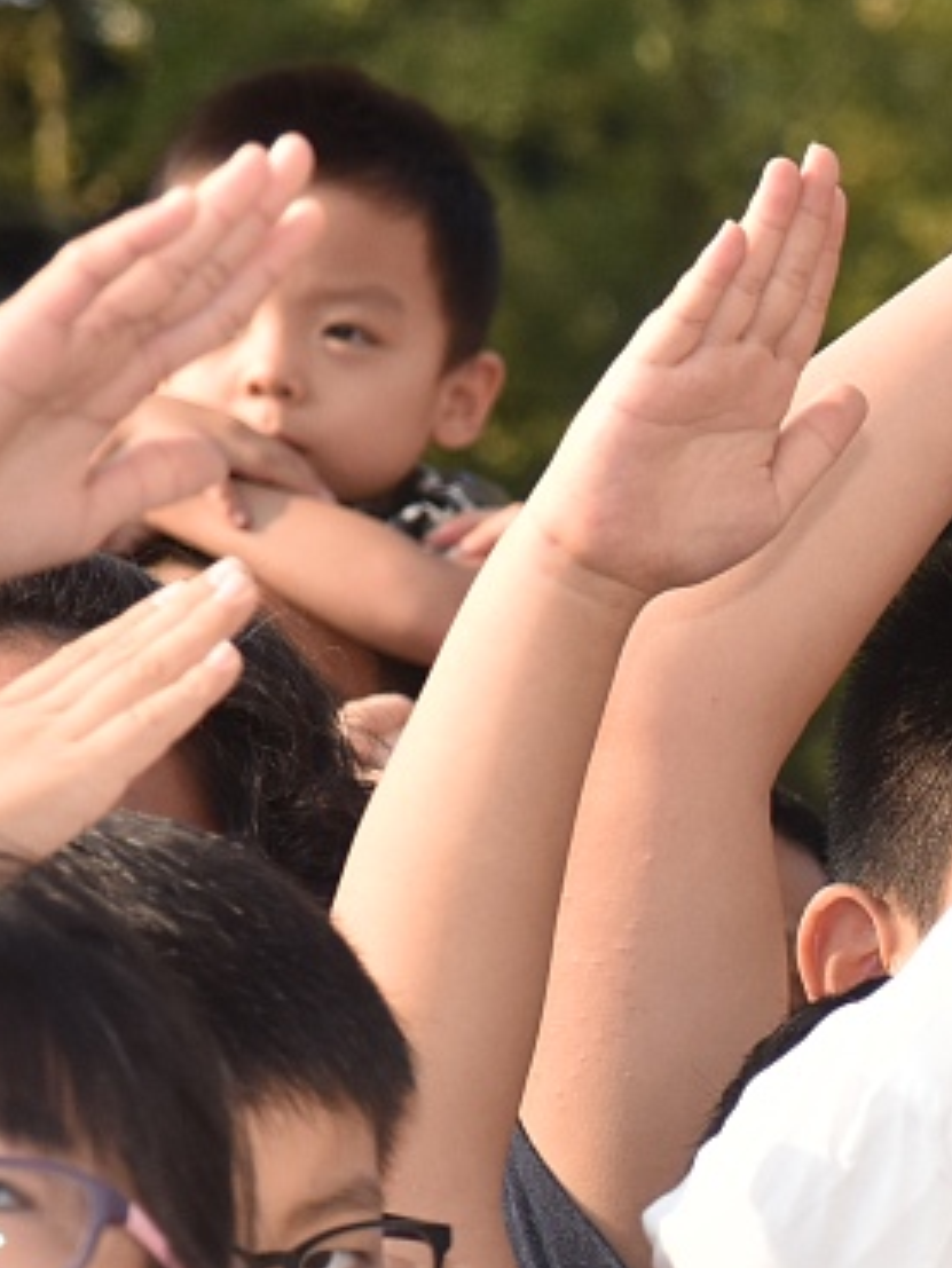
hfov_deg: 3.9
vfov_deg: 5.2
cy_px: 1816
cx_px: 2457
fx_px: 13780
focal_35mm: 376
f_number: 4.5
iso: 400
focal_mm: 85
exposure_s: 1/1000
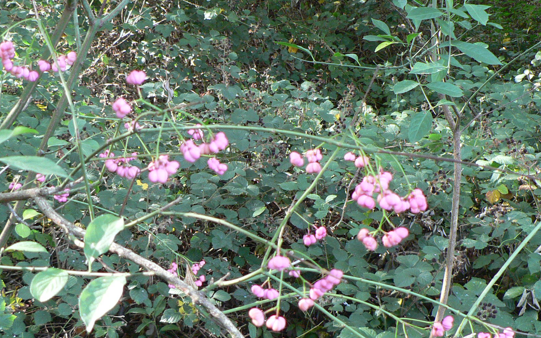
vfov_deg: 21.6
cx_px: 210
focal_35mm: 60
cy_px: 212
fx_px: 885
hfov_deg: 33.9
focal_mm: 6
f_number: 2.8
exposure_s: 1/30
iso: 150
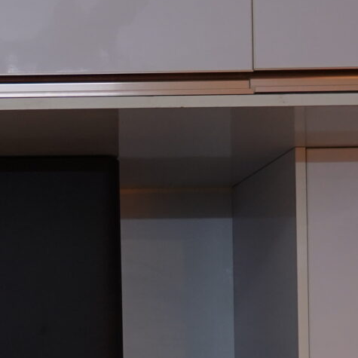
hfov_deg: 14.1
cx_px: -277
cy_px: 439
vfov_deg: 15.2
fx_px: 1287
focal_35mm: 110
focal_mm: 24
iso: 1000
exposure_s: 1/160
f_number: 4
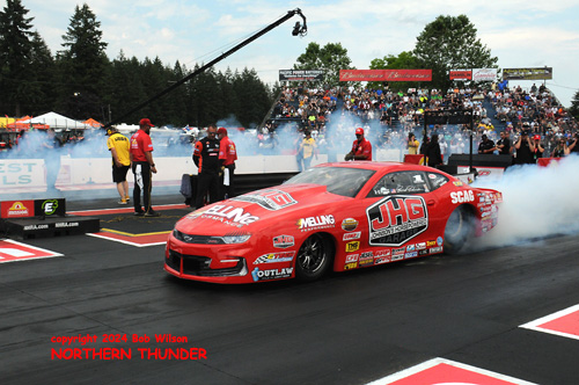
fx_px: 578
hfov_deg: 53.2
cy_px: 192
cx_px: 290
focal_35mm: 36
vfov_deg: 36.8
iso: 720
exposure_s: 1/500
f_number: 16
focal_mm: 24
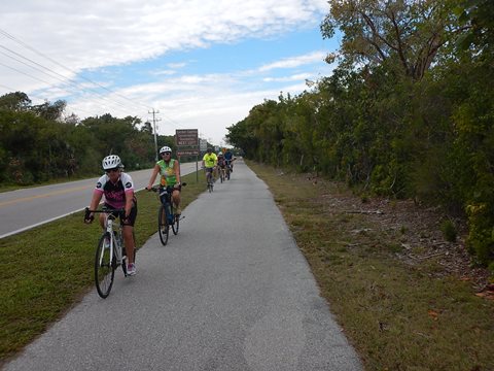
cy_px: 186
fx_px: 485
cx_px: 247
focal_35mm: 34
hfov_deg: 54.0
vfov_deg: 41.8
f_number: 4.2
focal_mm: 6.1
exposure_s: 1/640
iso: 125
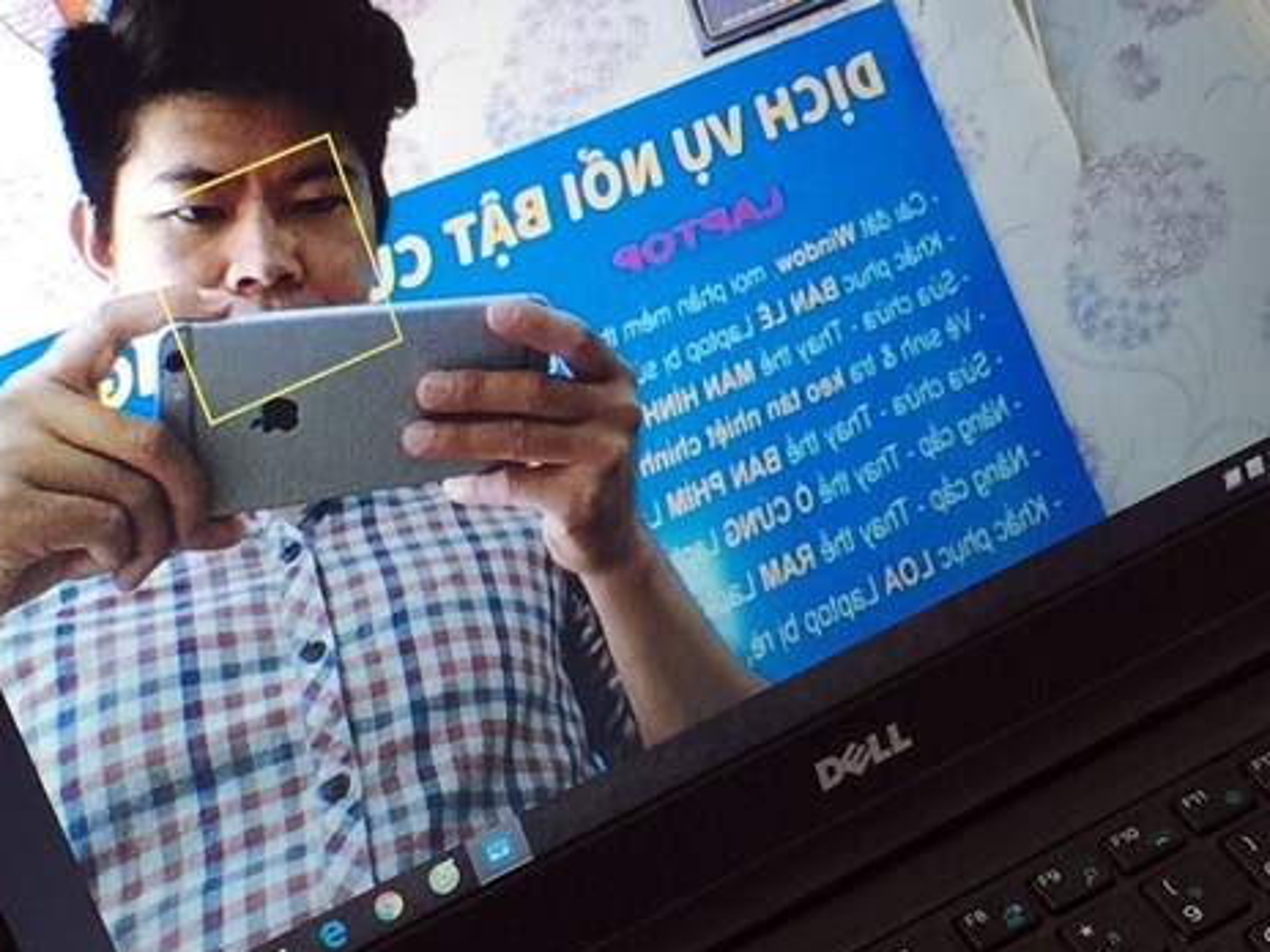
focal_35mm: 50
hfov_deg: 38.1
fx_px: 1834
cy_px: 514
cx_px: 701
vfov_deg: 29.1
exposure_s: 1/17
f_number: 2.2
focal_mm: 4.15
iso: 64
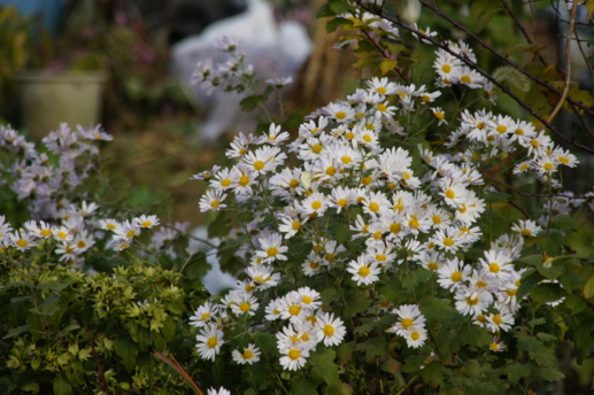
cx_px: 339
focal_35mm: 348
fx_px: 5738
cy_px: 176
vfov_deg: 3.9
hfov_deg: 5.9
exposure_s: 1/320
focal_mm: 200
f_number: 6.3
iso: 200
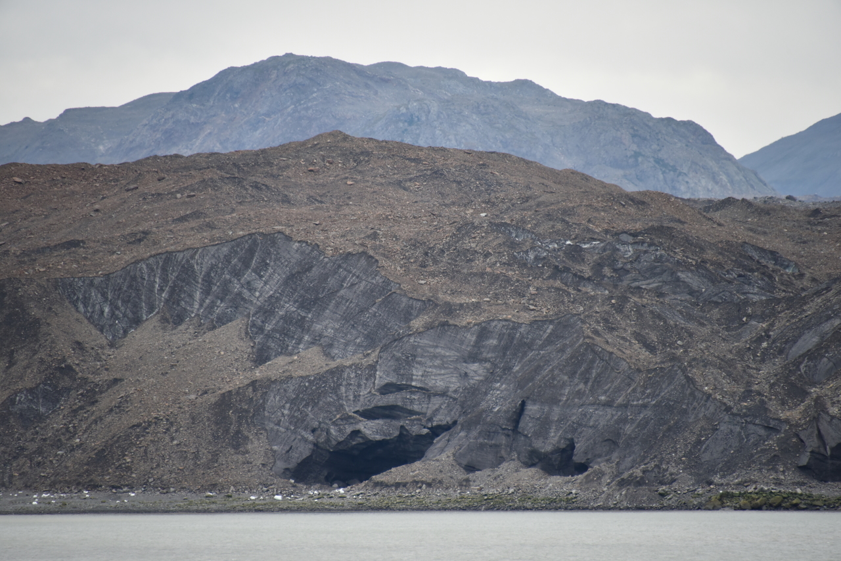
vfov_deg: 4.6
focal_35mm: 300
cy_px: 280
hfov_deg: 6.9
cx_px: 420
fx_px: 7009
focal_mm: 300
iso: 900
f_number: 5.6
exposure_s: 1/640
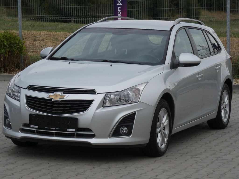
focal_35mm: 122
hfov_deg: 16.1
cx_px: 120
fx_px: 842
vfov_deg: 12.1
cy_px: 90
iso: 80
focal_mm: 21.9
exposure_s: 1/320
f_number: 5.6
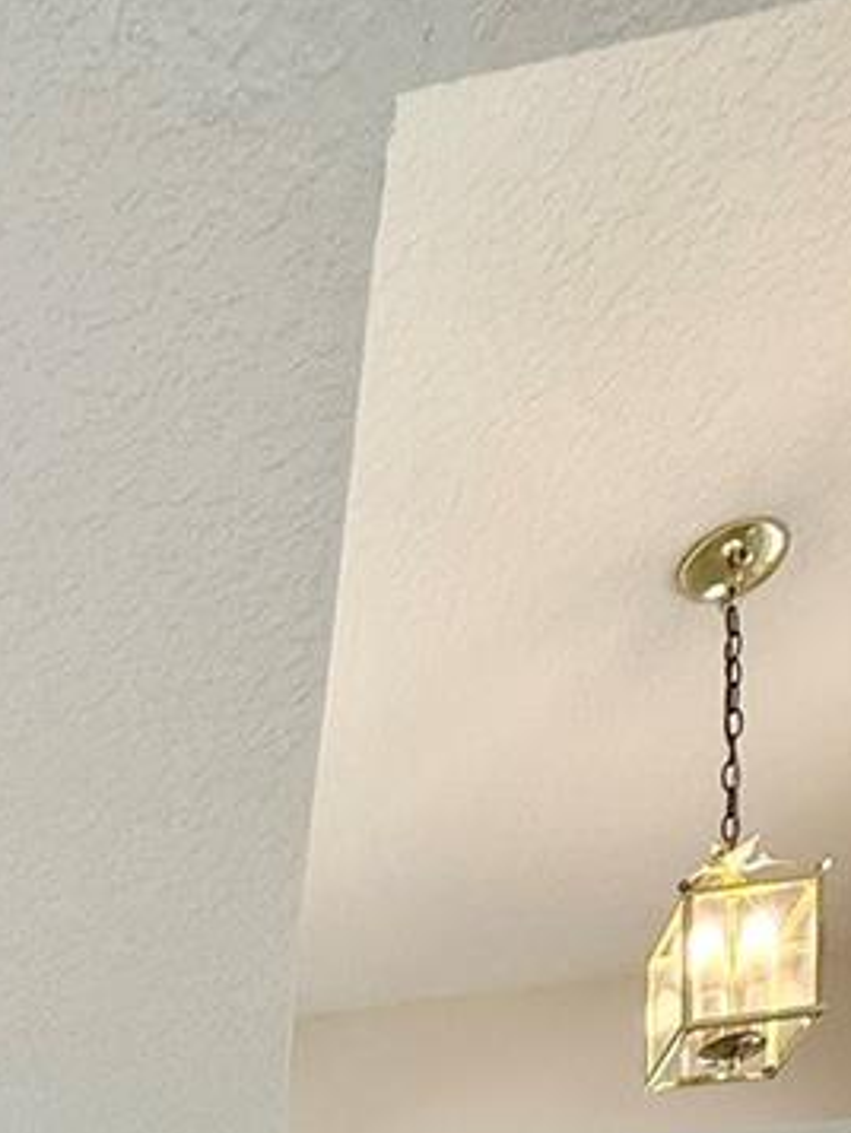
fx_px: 1540
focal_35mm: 47
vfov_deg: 25.0
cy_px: 1869
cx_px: -137
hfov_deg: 27.6
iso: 64
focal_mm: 2.22
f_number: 2.2
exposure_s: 1/120
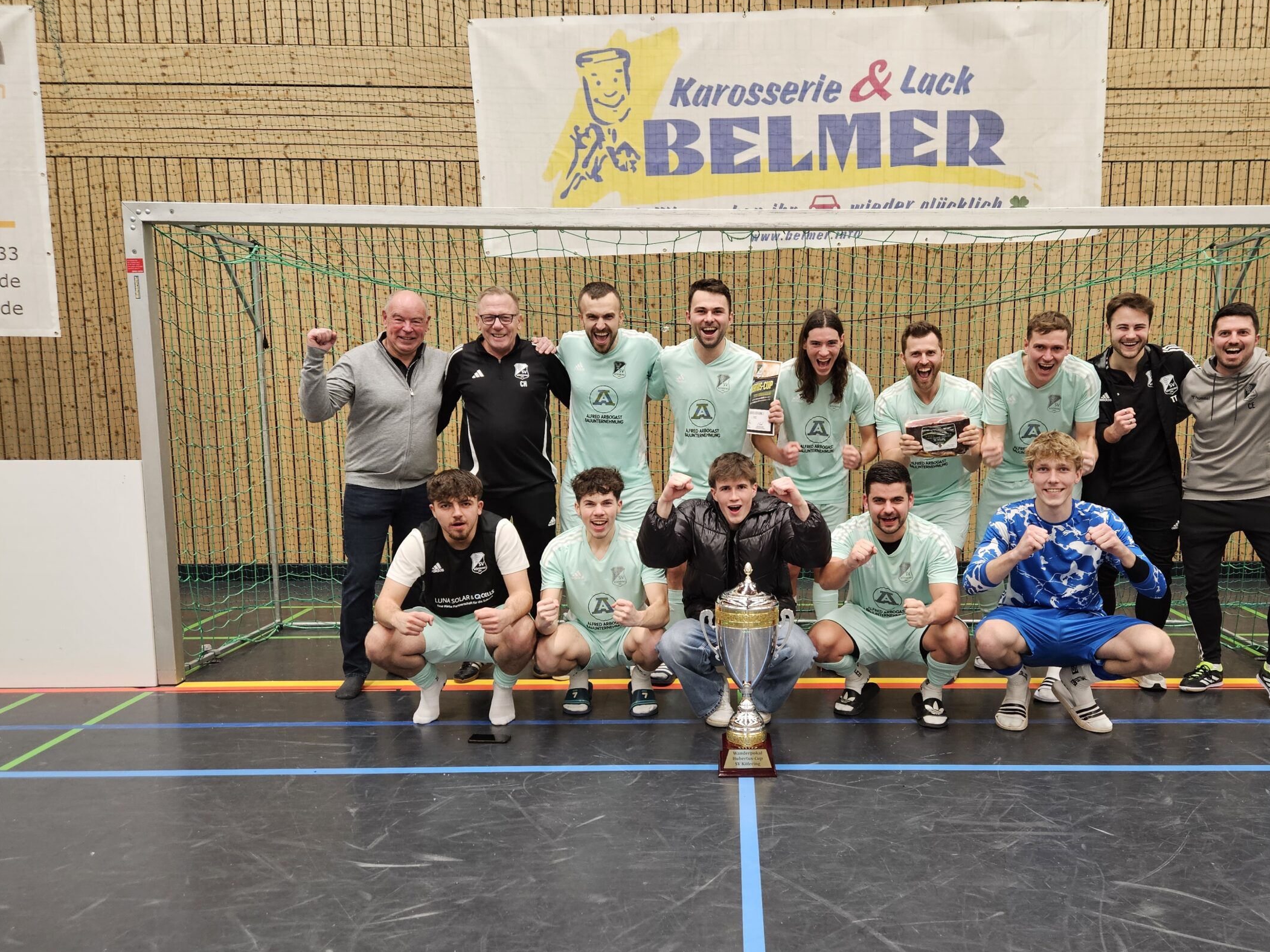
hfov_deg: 63.0
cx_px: 742
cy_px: 513
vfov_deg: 49.7
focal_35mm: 28
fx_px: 1027
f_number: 1.8
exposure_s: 1/100
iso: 160
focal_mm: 5.4
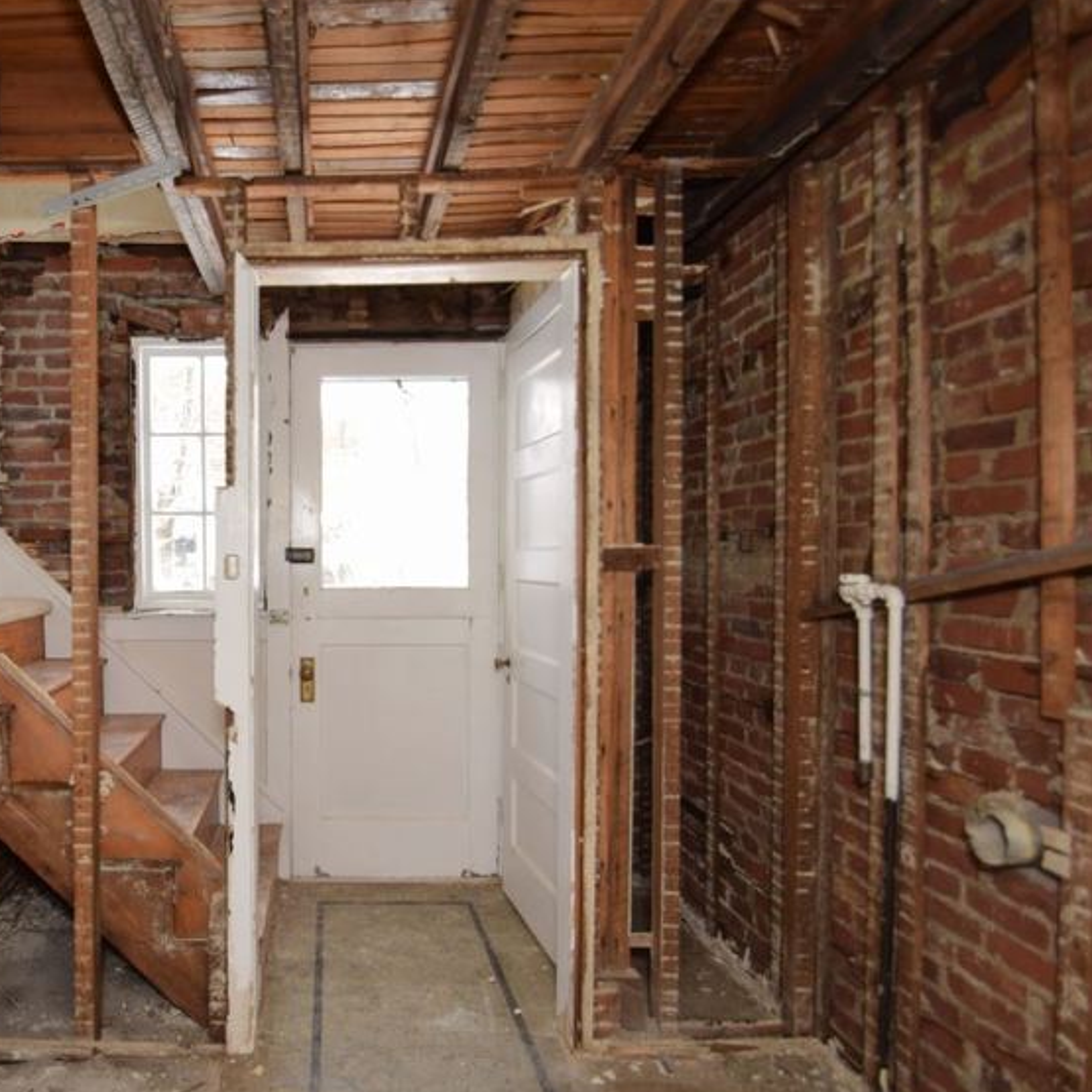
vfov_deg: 74.8
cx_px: 354
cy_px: 547
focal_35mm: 20
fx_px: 714
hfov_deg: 72.3
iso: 100
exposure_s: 1/50
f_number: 3.5
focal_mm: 10
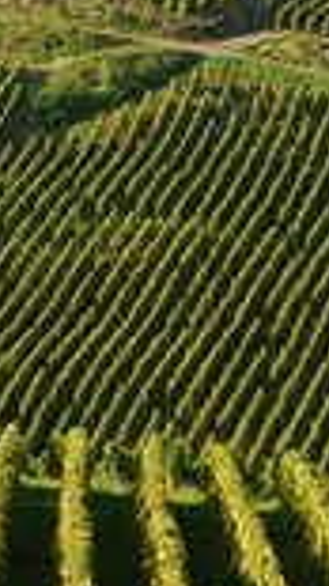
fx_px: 4629
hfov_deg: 4.1
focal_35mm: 298
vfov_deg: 7.2
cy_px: 499
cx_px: 51
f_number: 8
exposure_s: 1/125
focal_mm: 70
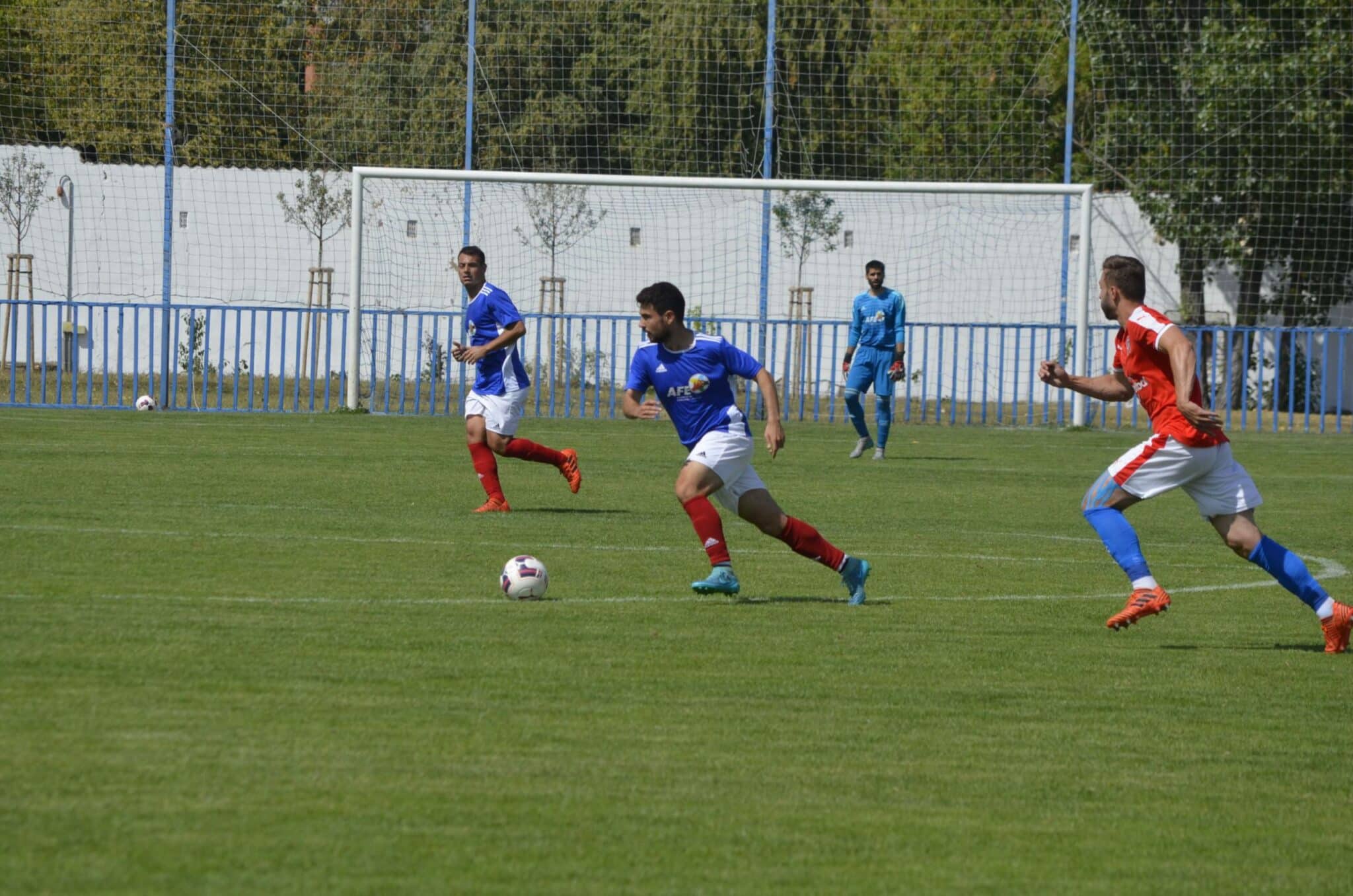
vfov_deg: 5.2
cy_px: 448
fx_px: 9844
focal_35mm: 262
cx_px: 676
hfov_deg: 7.9
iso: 400
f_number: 8
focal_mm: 175
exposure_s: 1/2000
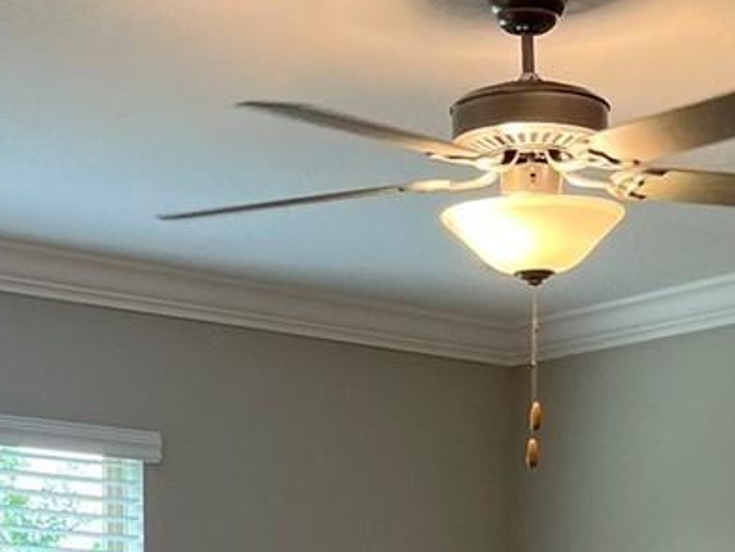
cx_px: 556
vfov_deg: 12.7
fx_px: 2273
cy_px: 958
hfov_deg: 18.3
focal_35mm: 107
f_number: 1.6
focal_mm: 5.1
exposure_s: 1/120
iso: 100
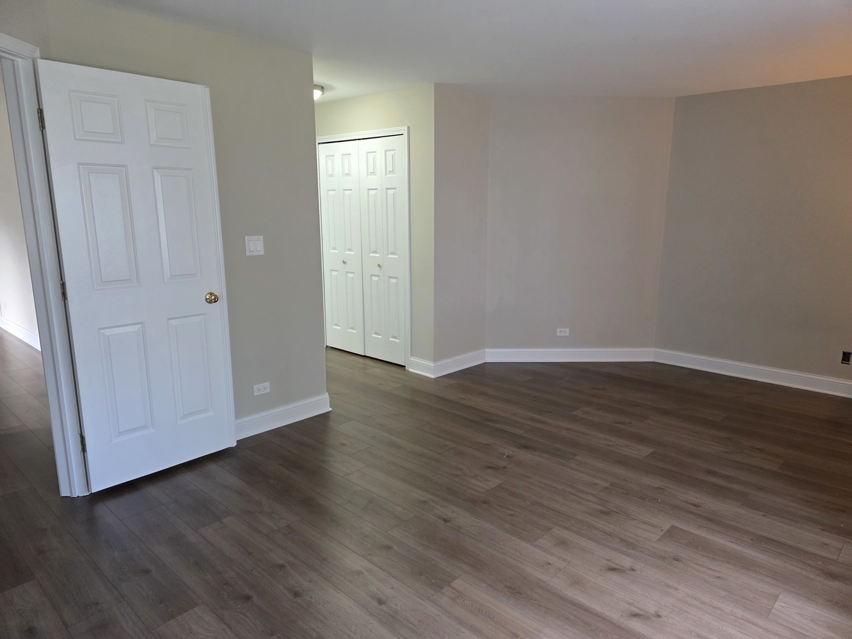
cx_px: 426
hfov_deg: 73.9
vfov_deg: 58.9
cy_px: 320
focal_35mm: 23
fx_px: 566
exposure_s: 1/120
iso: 400
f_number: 1.7
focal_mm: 6.3
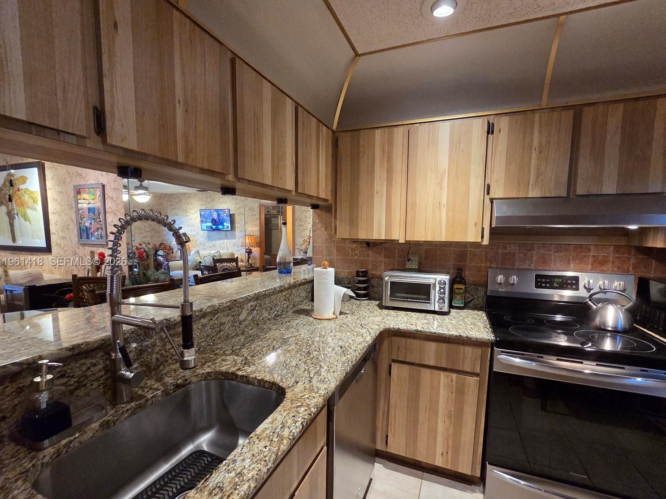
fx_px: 269
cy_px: 262
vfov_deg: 85.6
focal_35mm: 14
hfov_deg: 102.0
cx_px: 346
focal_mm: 2.2
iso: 800
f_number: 2.2
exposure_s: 1/60
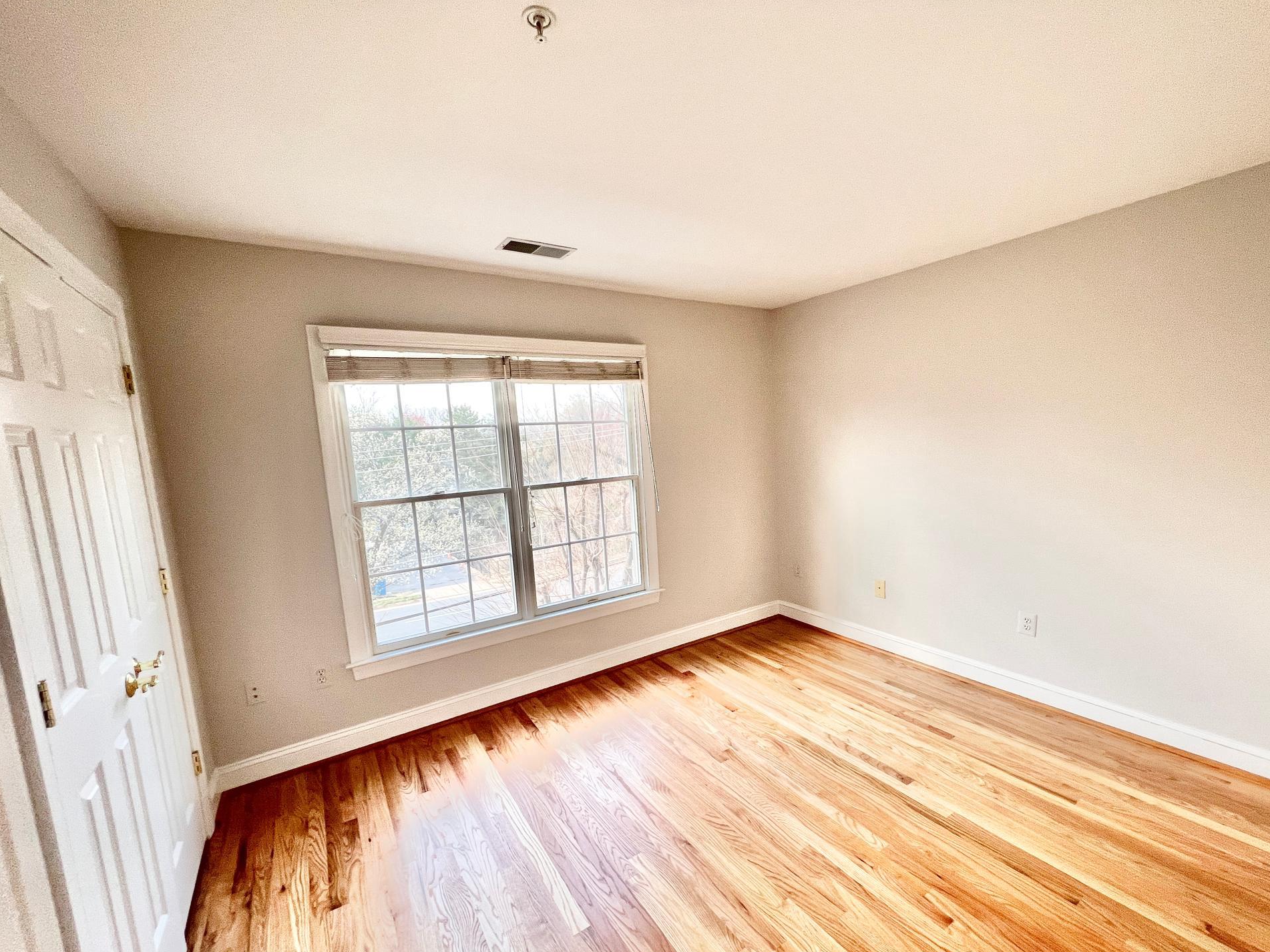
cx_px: 682
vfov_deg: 85.5
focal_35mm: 14
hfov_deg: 101.9
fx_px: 514
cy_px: 509
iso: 100
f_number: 1.8
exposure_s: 1/120
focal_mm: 1.57
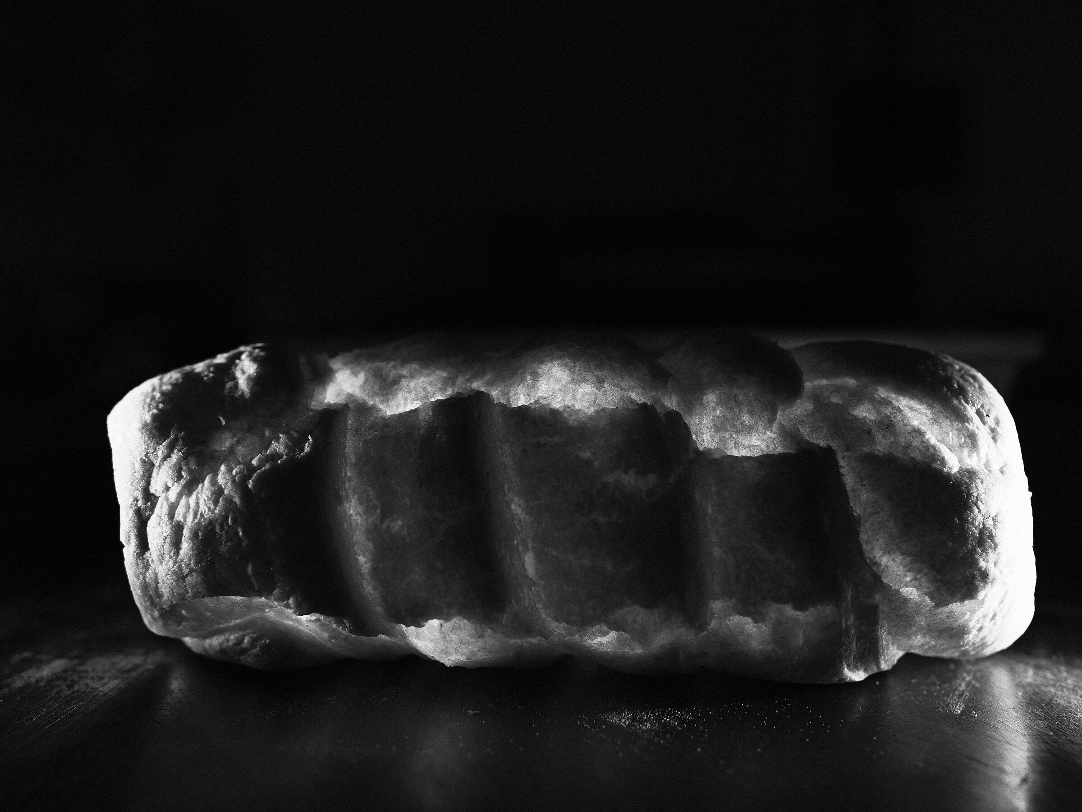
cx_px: 541
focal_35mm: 32
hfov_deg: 56.8
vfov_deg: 44.2
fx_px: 1000
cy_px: 406
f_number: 3.5
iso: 125
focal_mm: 16
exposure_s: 1
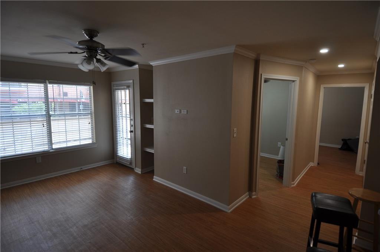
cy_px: 126
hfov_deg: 90.1
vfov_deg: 67.2
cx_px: 190
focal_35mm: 18
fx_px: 190
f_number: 4
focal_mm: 12
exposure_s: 1/40
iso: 200
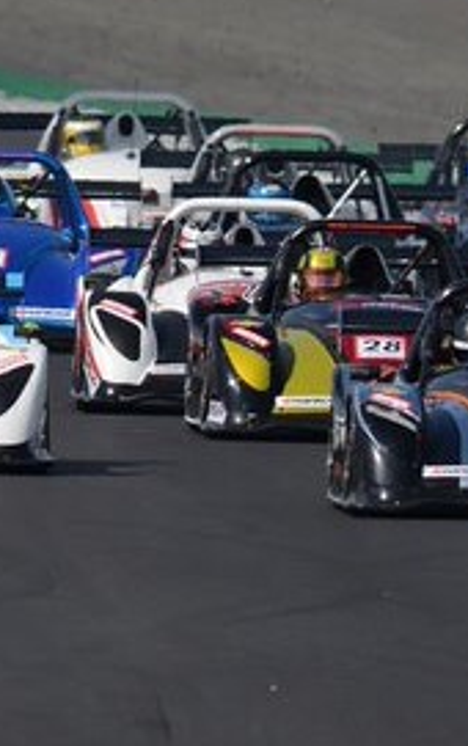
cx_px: -219
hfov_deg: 0.6
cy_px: 121
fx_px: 47667
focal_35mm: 2342
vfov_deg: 0.9
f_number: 7.1
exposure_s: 1/2000
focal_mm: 600
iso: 320
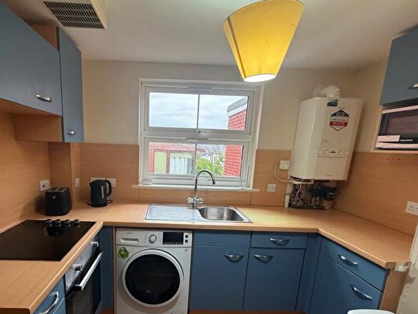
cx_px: 170
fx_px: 229
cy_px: 193
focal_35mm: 19
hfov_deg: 83.8
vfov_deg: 67.8
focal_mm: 2.22
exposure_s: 1/100
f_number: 2.2
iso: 200
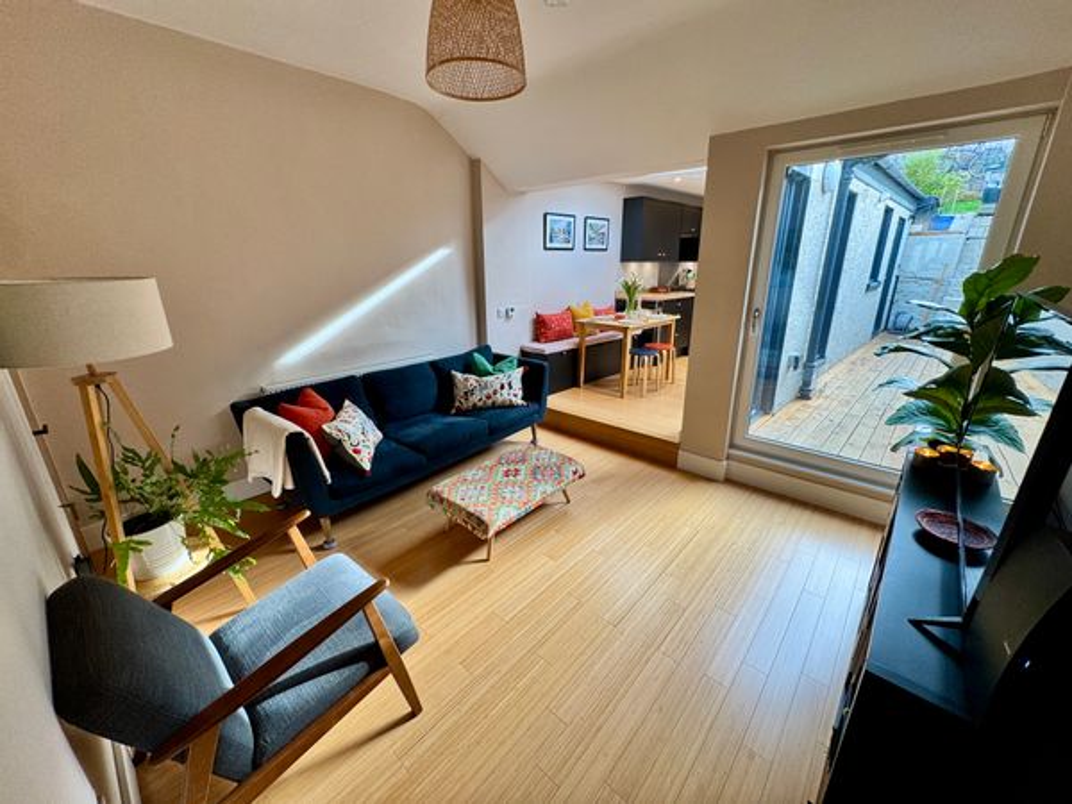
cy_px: 402
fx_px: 434
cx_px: 536
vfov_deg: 85.7
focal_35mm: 14
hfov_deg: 102.1
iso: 80
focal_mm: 2.22
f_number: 2.2
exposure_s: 1/100
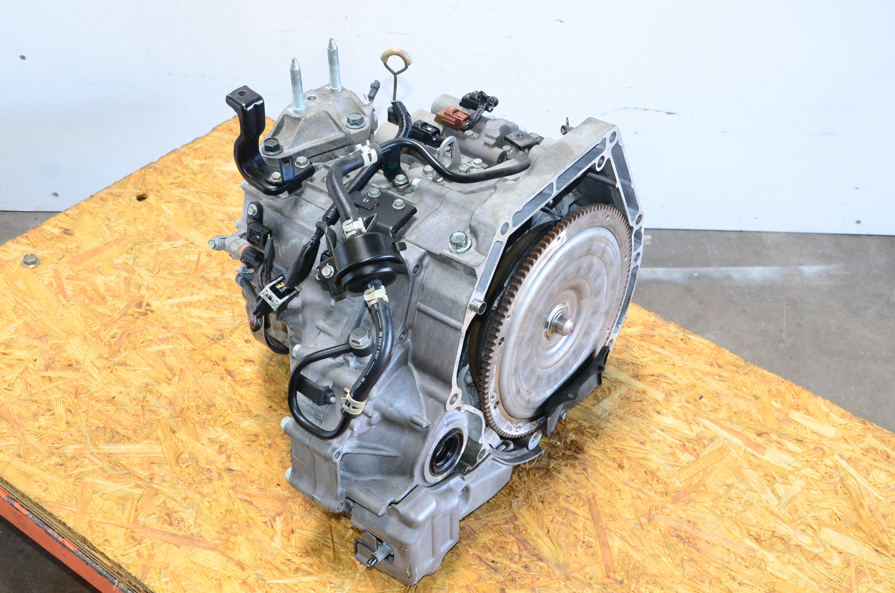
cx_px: 448
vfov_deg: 28.0
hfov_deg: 41.2
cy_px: 296
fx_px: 1191
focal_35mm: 48
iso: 2500
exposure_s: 1/80
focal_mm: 32
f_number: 8
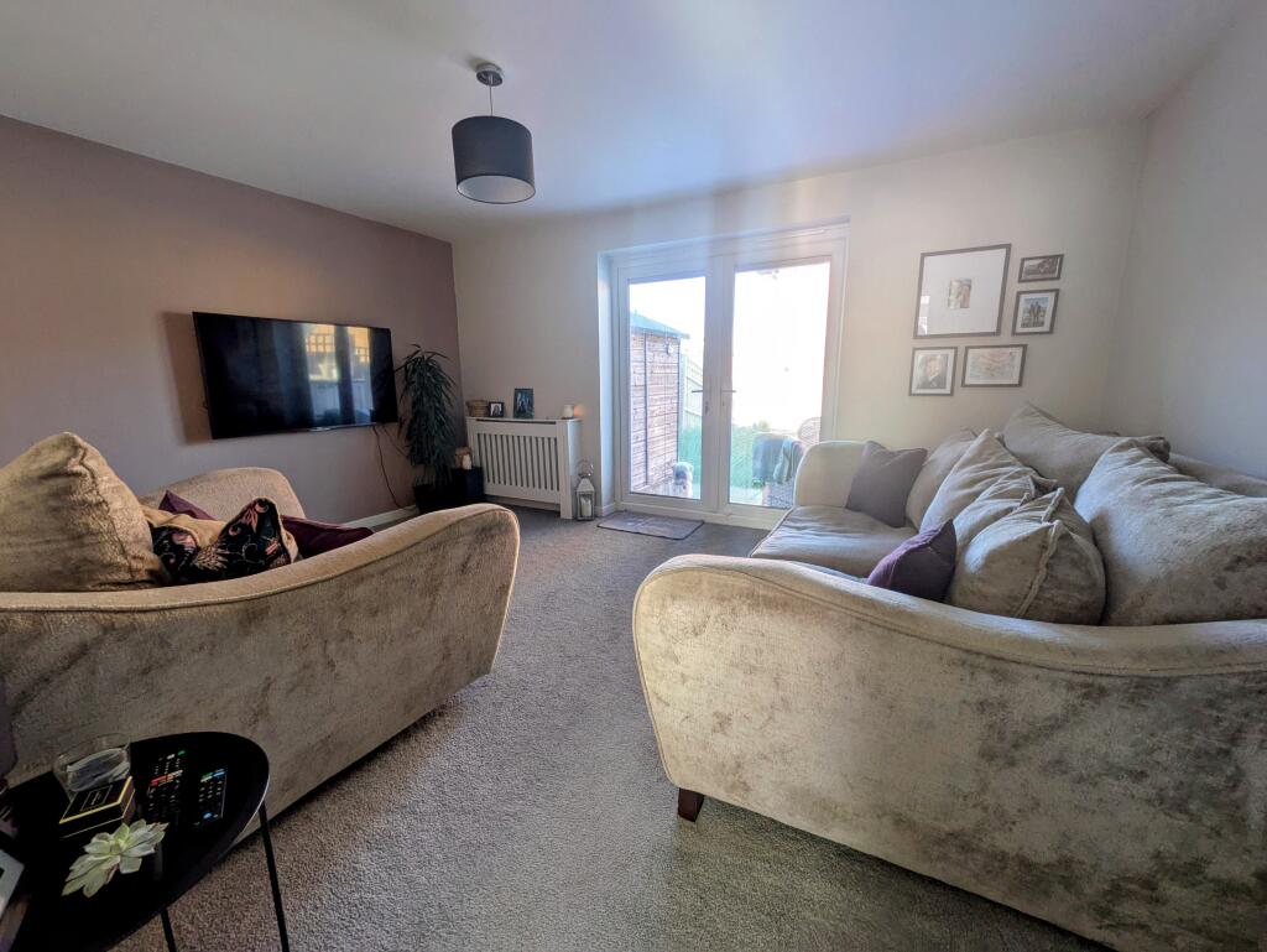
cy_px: 476
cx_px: 634
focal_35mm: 14
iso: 109
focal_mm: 1.83
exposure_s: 1/100
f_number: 2.2
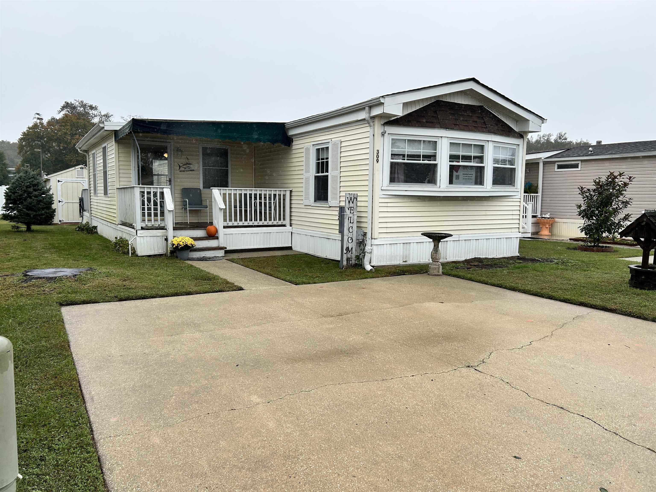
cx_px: 328
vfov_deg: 53.1
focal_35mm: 26
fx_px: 493
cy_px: 246
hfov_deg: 67.3
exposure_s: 1/2762
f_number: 1.5
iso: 50
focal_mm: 5.7
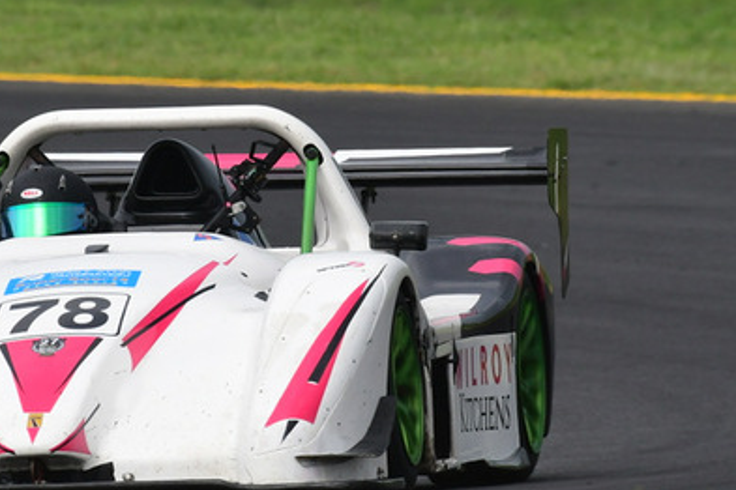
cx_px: 227
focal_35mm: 1404
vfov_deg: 1.0
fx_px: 28702
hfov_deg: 1.5
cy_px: 77
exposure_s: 1/640
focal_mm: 460
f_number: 10
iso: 500
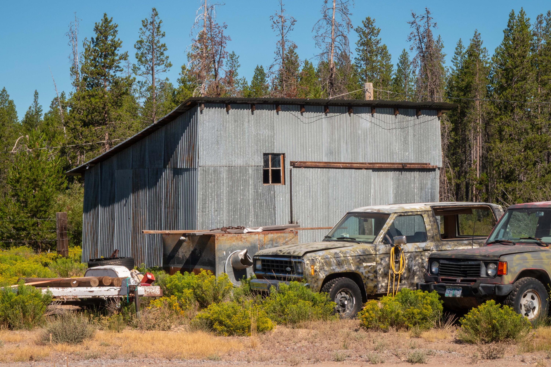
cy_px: 184
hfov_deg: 17.2
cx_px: 276
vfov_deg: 11.5
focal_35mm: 119
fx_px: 1821
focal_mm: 43.48
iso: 200
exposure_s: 1/200
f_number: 13
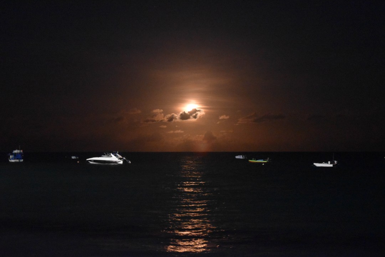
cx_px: 192
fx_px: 882
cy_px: 128
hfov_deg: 24.6
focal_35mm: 82
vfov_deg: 16.6
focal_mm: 55
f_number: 5.6
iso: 6400
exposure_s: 1/4
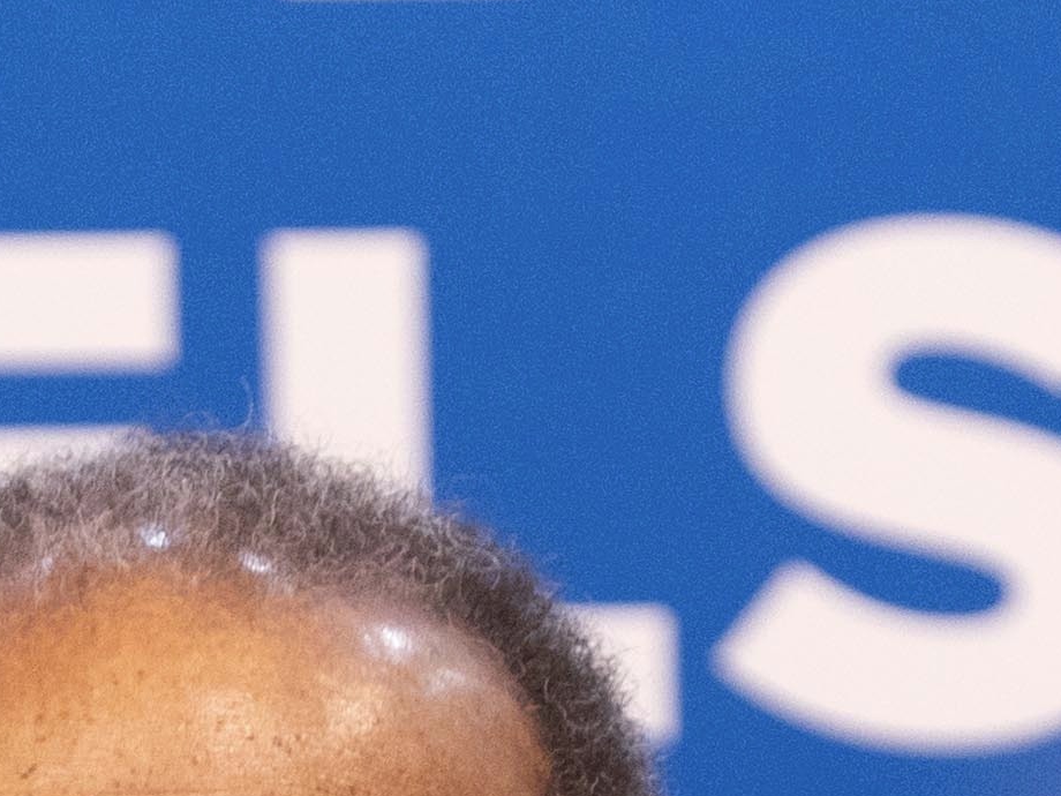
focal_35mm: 1224
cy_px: 2103
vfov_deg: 1.2
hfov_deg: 1.6
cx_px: -385
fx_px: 37516
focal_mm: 200
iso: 2000
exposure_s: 1/320
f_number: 4
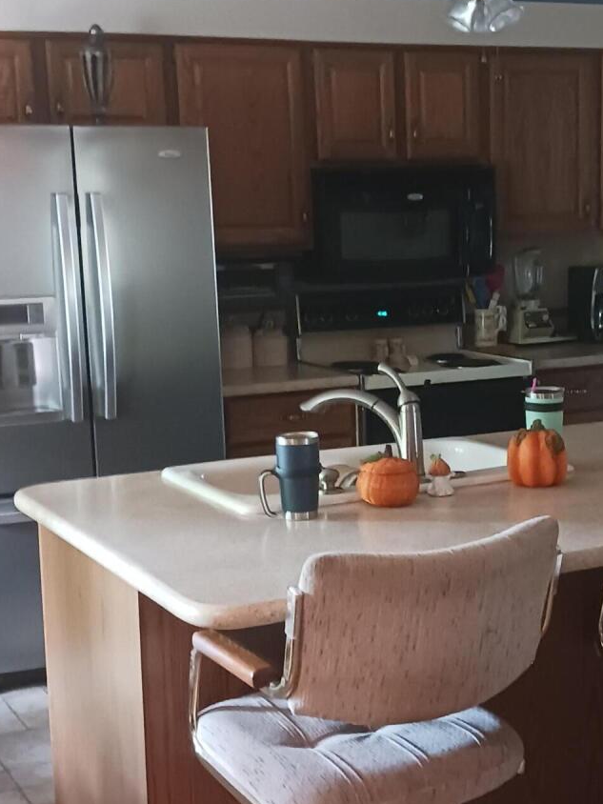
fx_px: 1486
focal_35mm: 64
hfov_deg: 22.8
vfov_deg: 30.3
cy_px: 420
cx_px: 414
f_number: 1.8
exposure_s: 1/15
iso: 1000
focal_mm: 4
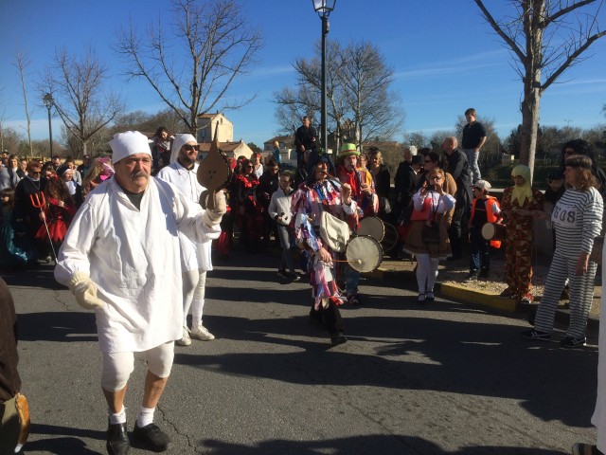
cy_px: 228
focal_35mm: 29
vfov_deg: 48.2
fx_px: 508
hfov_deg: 61.7
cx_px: 303
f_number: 2.2
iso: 32
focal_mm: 4.15
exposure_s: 1/2415
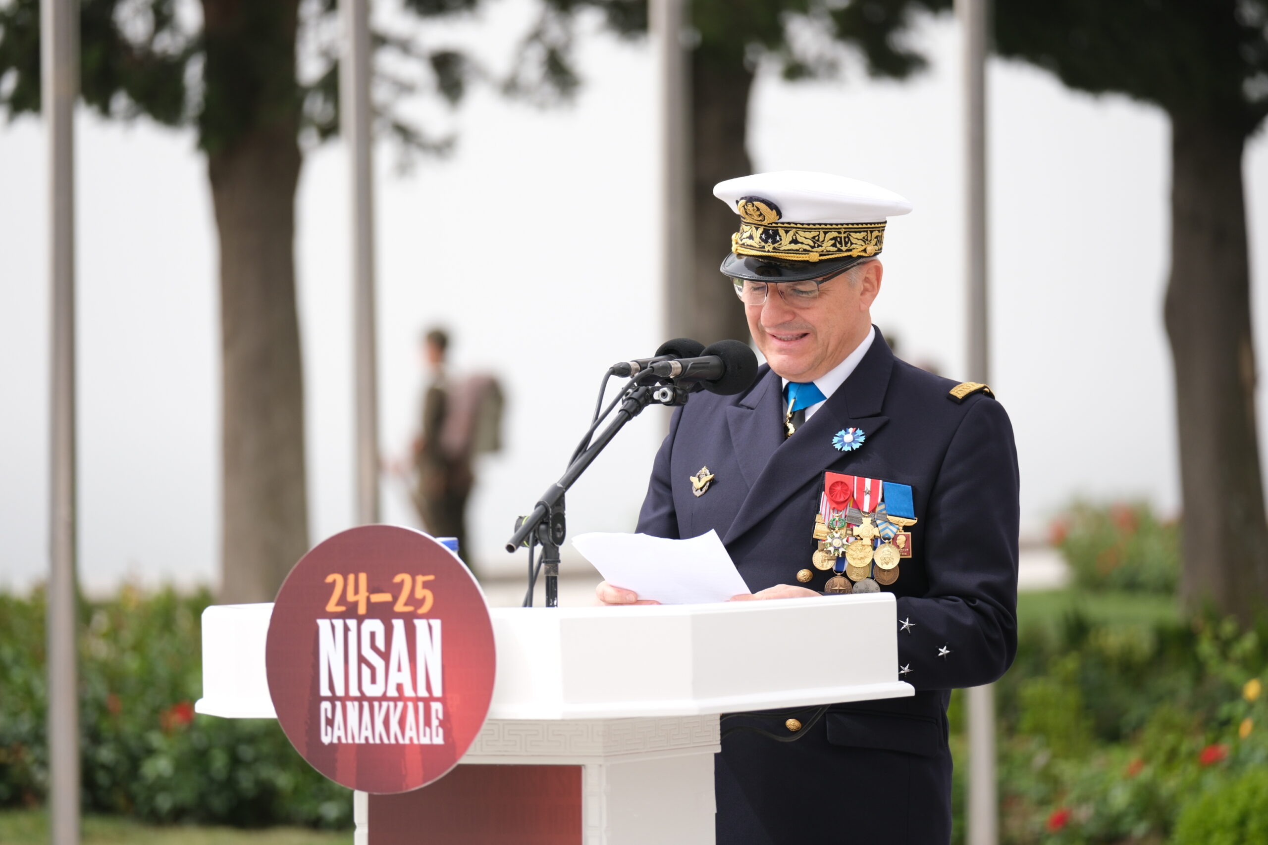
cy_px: 422
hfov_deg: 9.8
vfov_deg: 6.5
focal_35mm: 210
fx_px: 7397
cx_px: 634
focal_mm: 140
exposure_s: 1/1250
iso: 200
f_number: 2.8
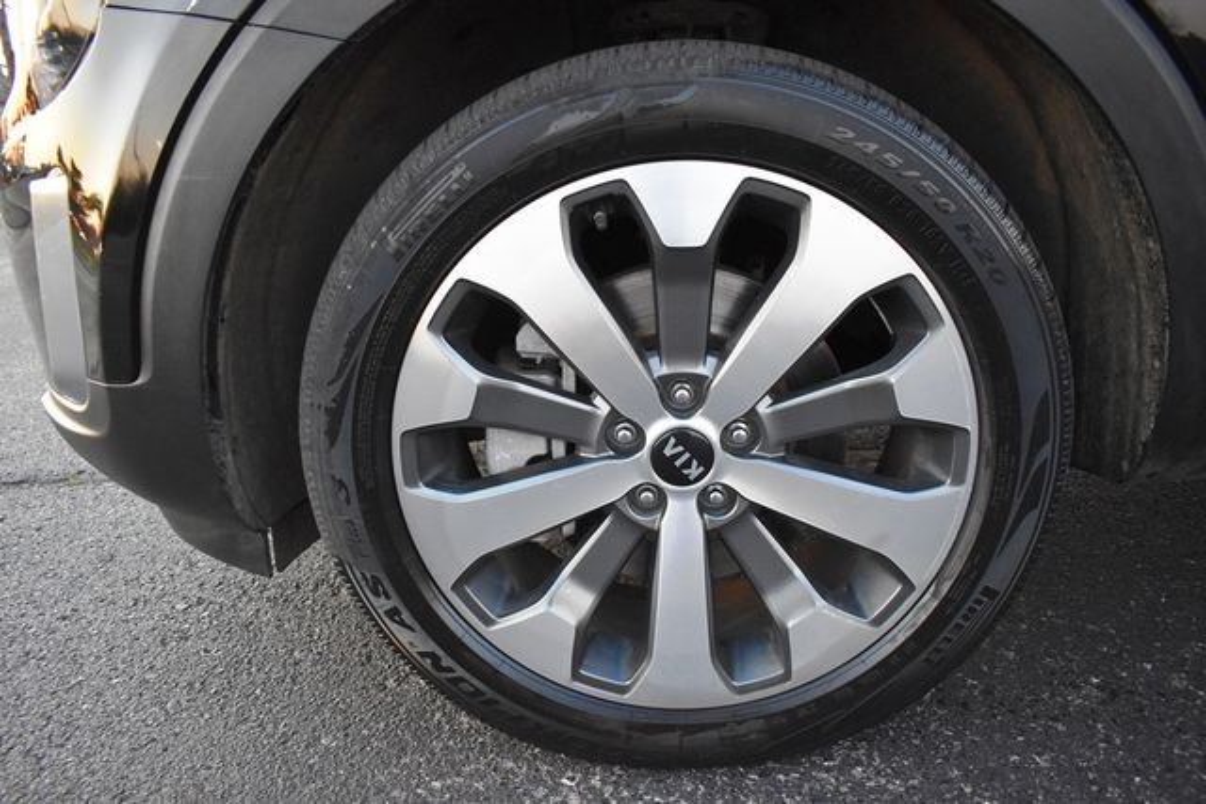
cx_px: 603
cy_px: 402
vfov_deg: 48.0
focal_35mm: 27
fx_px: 905
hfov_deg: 67.4
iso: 2200
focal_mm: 18
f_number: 3.5
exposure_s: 1/125
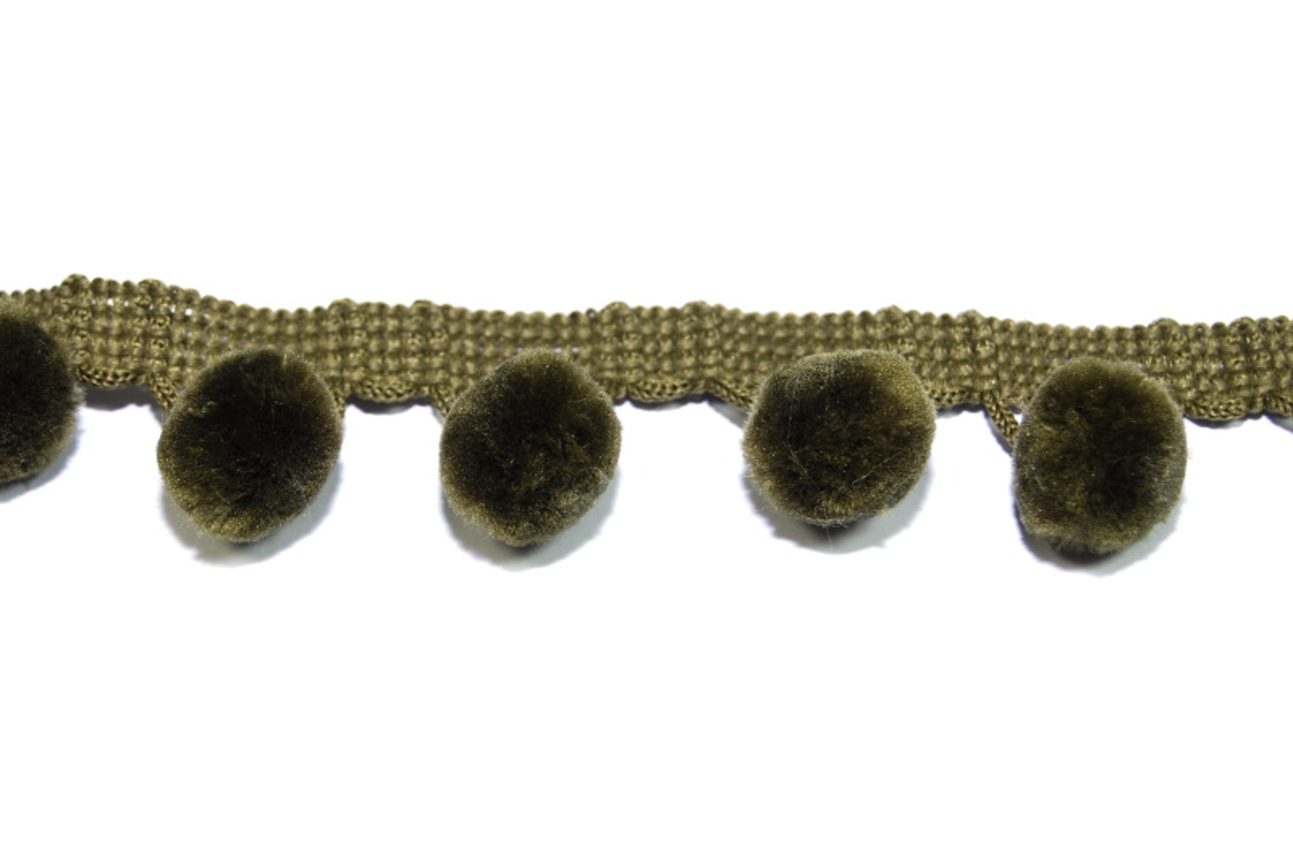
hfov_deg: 24.6
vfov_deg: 16.6
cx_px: 646
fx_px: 2967
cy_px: 434
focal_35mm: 82
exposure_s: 1/125
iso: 200
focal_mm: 55
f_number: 5.6
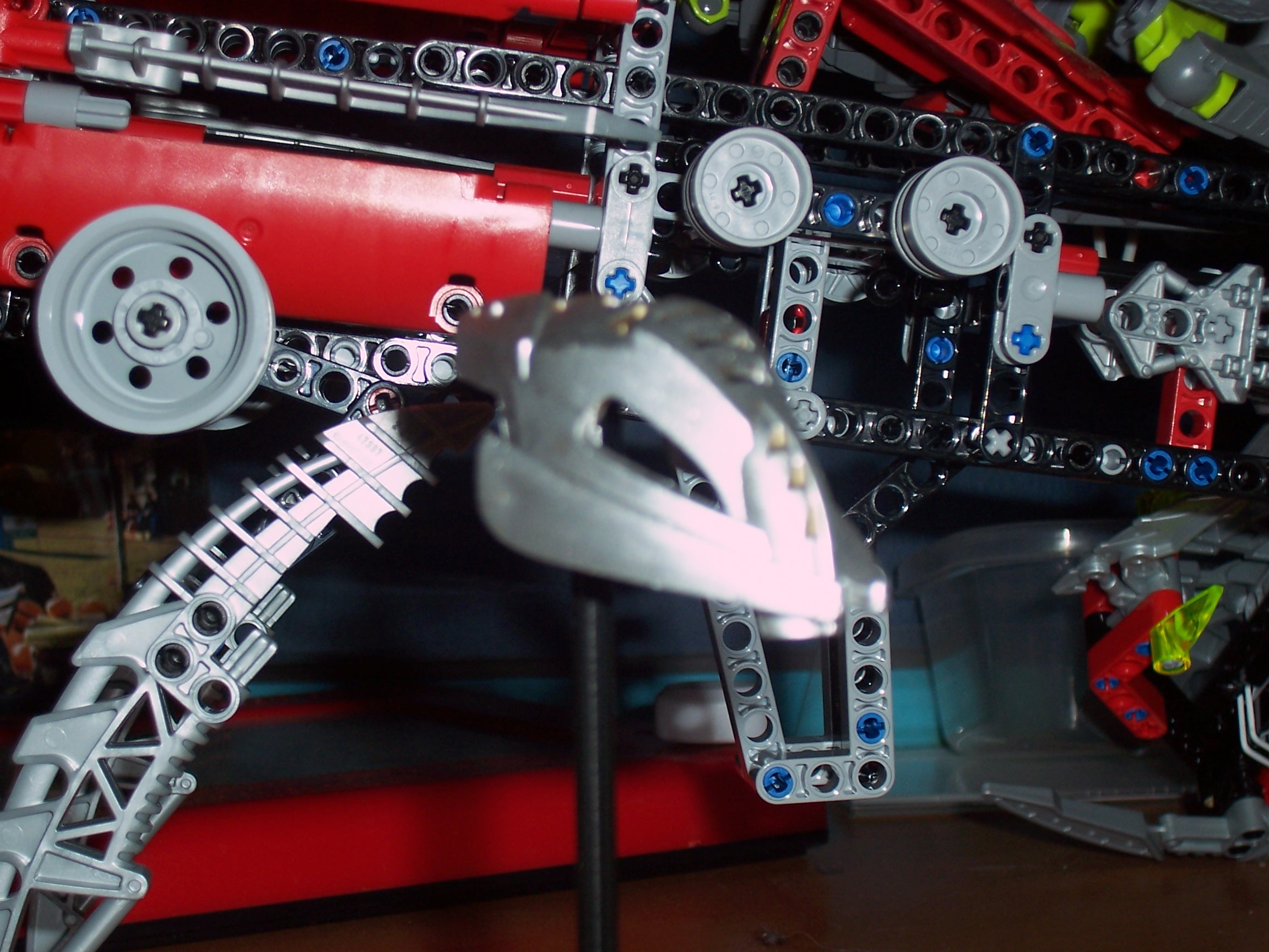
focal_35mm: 66
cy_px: 476
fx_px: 2420
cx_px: 634
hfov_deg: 29.4
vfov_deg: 22.3
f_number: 4
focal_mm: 10.8
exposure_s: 1/90
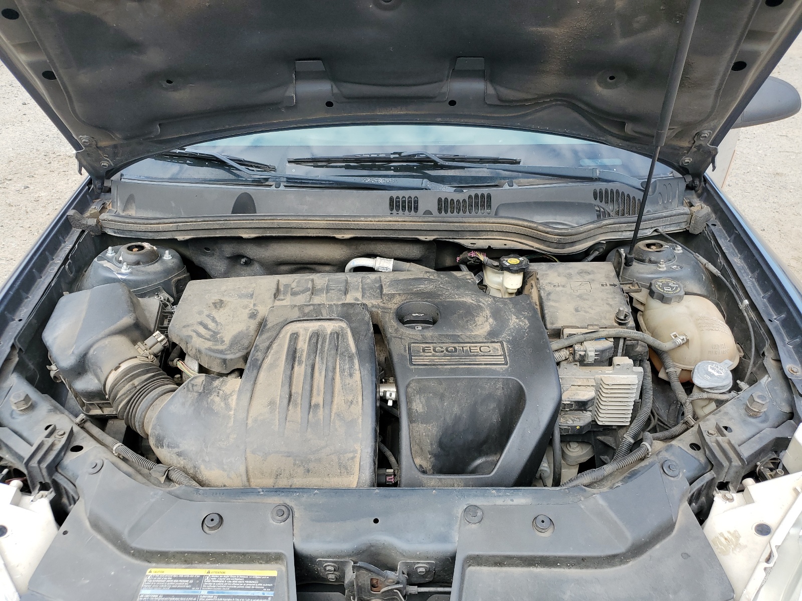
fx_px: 602
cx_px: 401
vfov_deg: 53.1
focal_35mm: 26
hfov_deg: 67.3
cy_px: 300
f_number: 1.5
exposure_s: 1/667
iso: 50
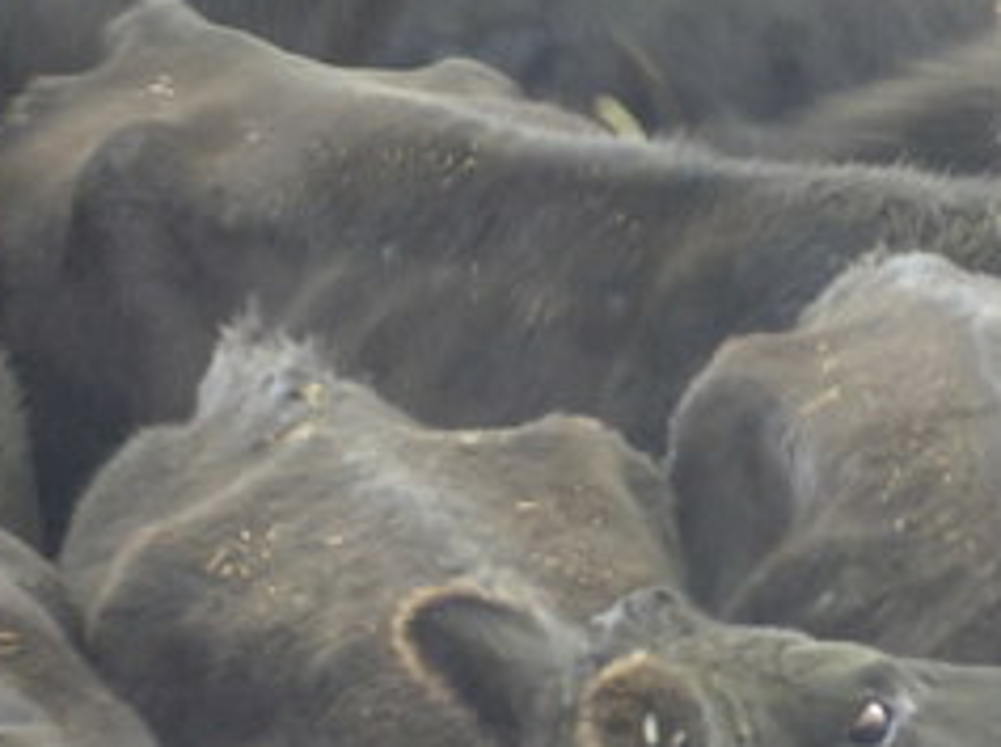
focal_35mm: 292
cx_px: 1069
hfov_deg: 6.8
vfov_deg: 5.1
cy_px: 378
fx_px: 8431
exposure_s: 1/15
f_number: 3.5
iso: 1250
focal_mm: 80
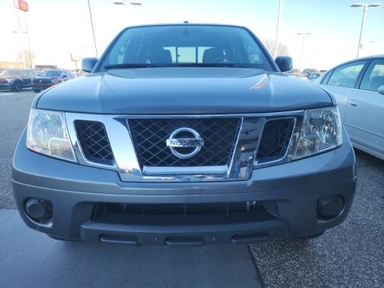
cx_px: 192
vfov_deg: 58.9
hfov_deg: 73.9
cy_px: 144
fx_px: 255
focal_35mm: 23
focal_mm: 6.4
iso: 50
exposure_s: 1/131
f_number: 1.8
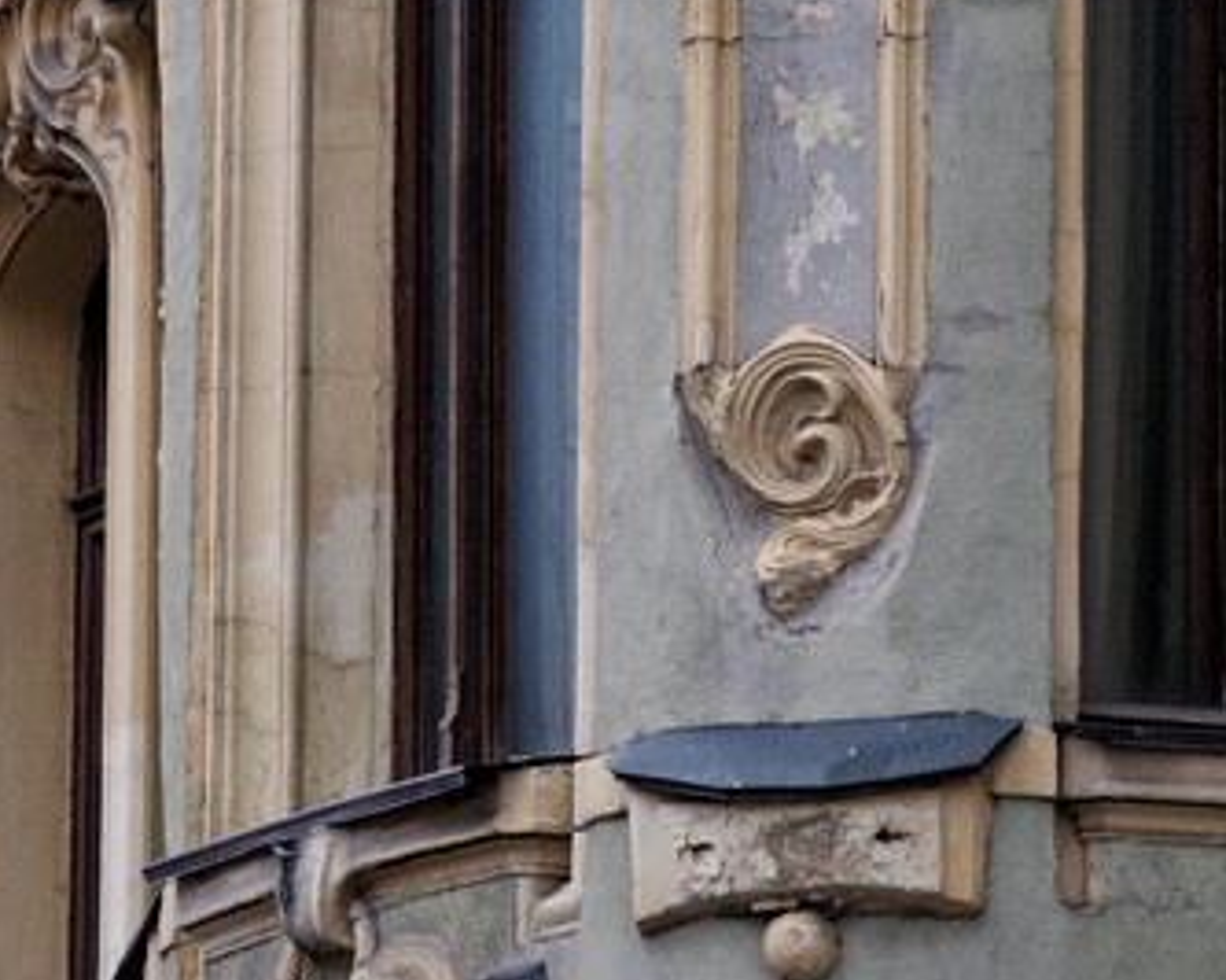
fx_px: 13780
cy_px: -44
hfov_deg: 5.1
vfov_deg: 4.1
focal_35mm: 380
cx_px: 561
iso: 250
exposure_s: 1/125
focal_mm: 100
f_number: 5.6
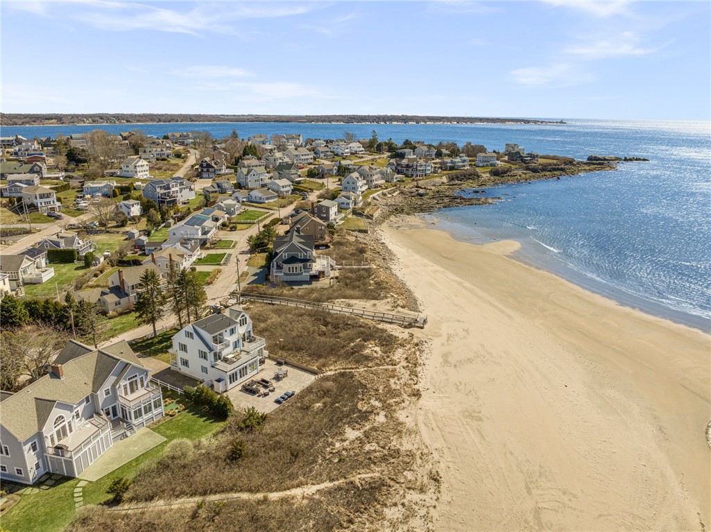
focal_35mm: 24
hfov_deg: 71.6
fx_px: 493
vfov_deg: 56.7
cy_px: 266
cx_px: 356
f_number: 3.2
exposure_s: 1/2500
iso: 100
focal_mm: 12.29
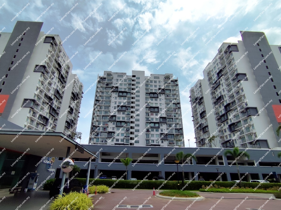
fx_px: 138
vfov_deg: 74.6
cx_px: 133
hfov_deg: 91.0
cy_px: 111
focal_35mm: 17
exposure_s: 1/5295
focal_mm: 1.65
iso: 50
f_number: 2.2
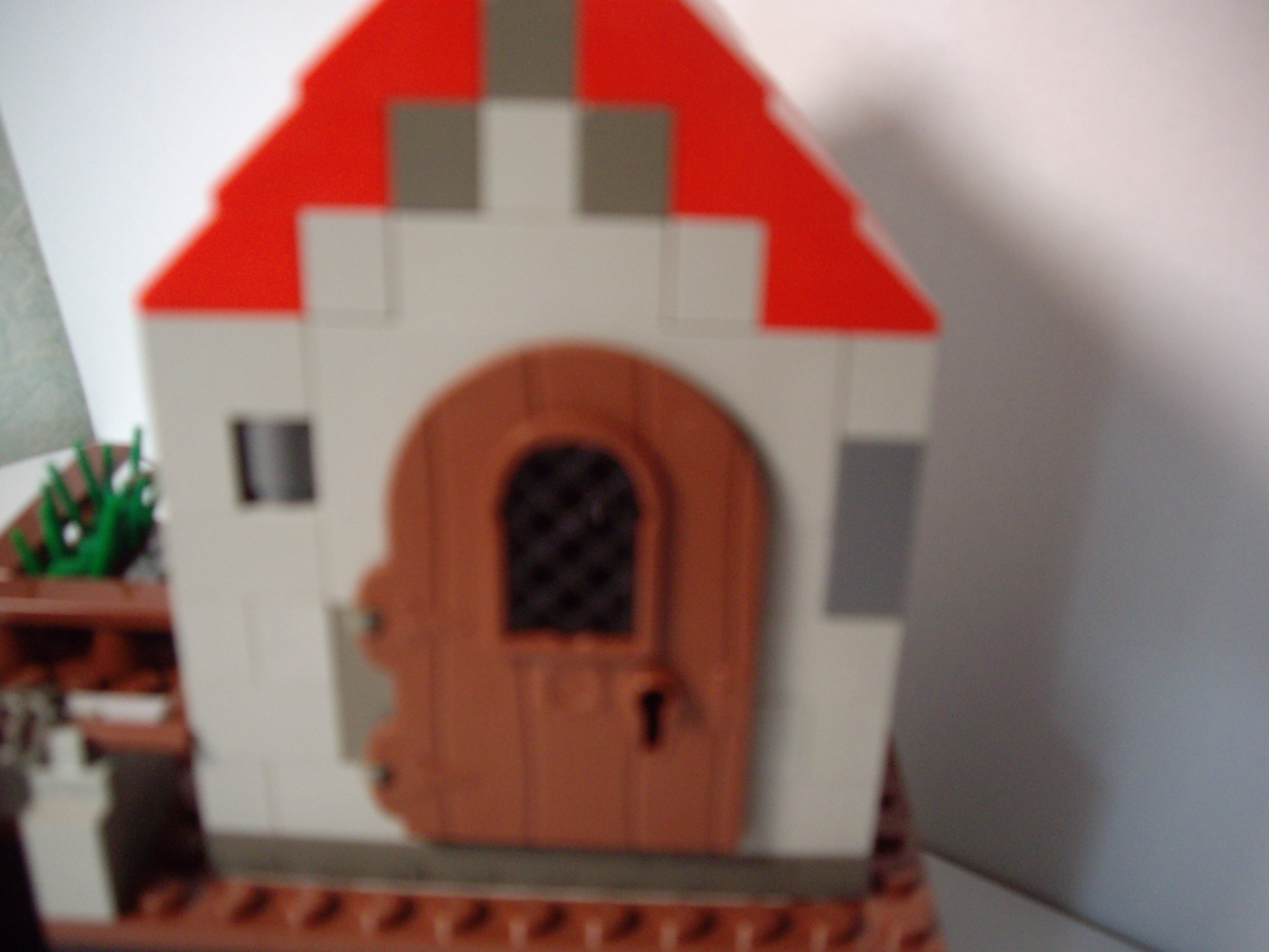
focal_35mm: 38
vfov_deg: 37.7
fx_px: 1393
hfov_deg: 49.0
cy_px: 476
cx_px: 634
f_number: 2.7
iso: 200
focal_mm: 6.2
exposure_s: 1/60
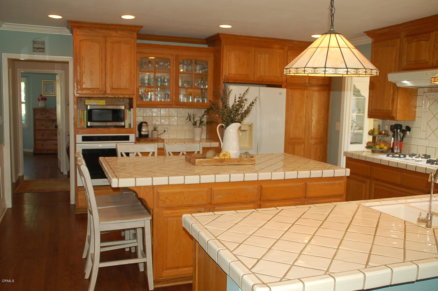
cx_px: 219
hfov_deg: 57.3
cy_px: 146
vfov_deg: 39.9
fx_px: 401
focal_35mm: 33
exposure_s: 1/60
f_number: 3.8
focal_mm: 22
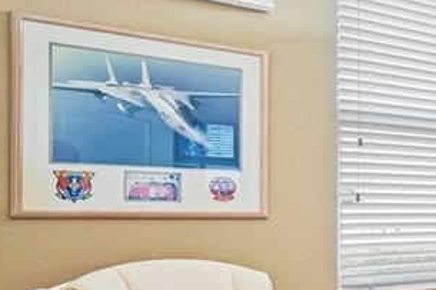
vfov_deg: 28.0
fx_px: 569
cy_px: 232
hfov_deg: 26.5
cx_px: 689
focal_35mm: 47
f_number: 8
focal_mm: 14
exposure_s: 4
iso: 100
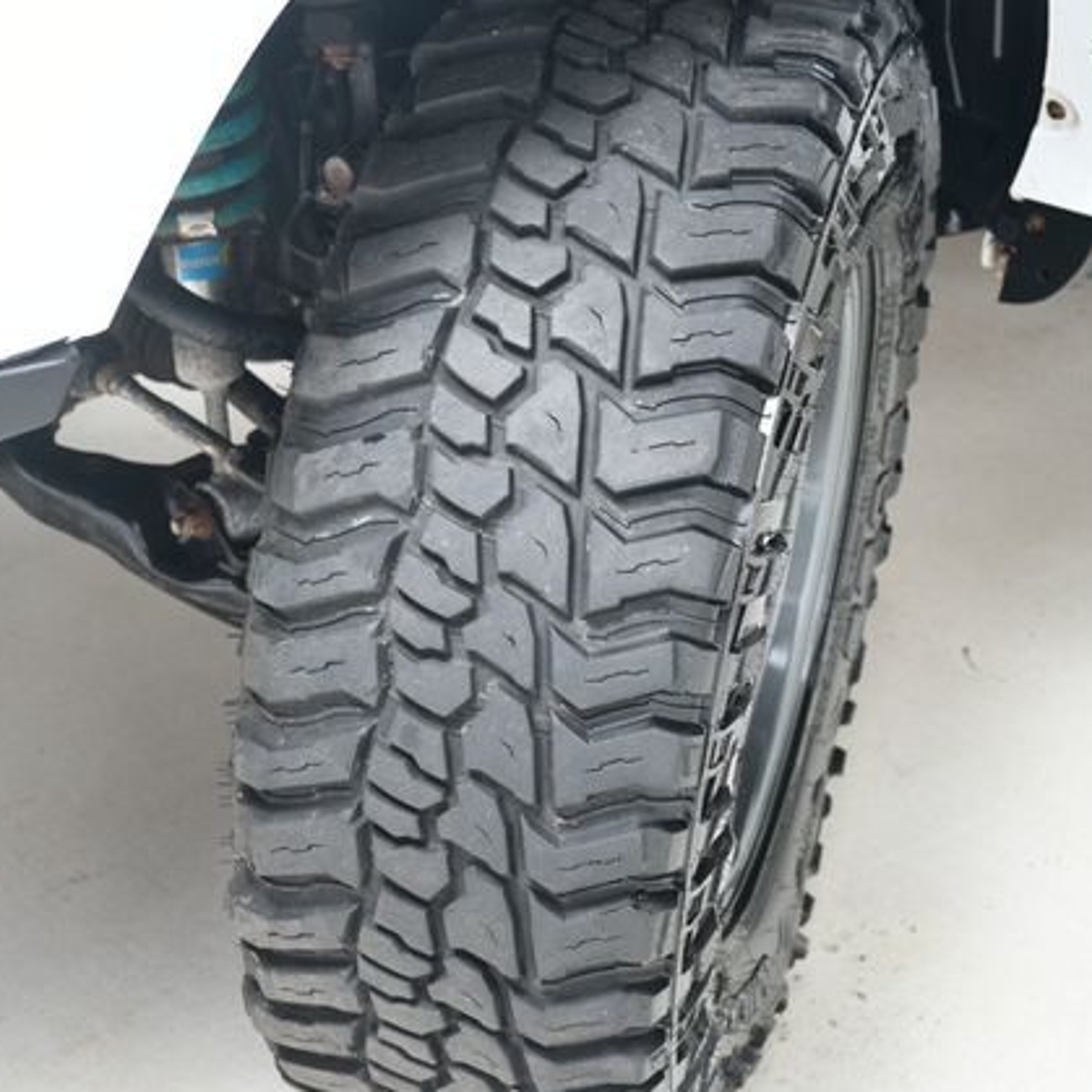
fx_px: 2641
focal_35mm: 74
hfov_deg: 23.4
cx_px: 503
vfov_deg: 23.4
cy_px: 550
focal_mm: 38
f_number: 4.2
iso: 100
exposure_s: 1/160
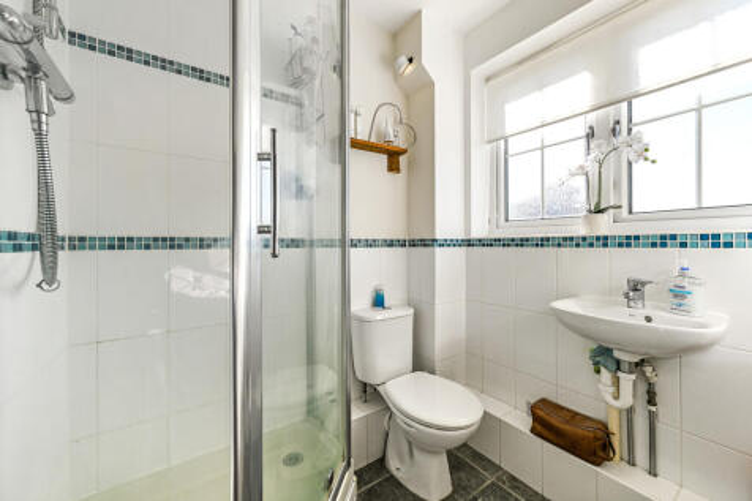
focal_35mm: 14
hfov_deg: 104.3
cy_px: 250
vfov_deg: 81.2
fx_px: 292
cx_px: 376
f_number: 8
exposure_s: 1/30
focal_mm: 14
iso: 100
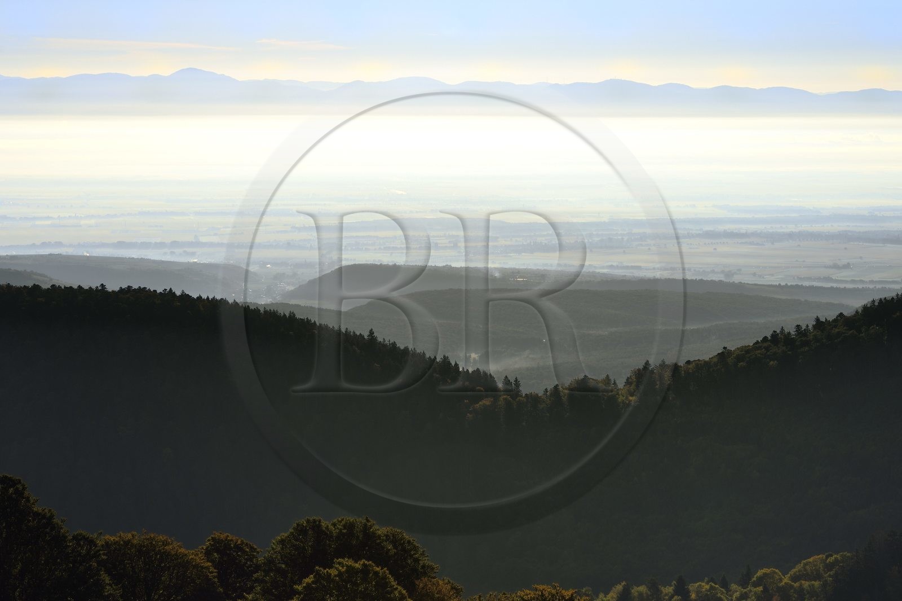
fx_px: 2554
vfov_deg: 13.4
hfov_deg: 20.0
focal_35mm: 102
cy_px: 300
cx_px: 451
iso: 200
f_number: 7.1
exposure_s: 1/1600
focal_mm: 102
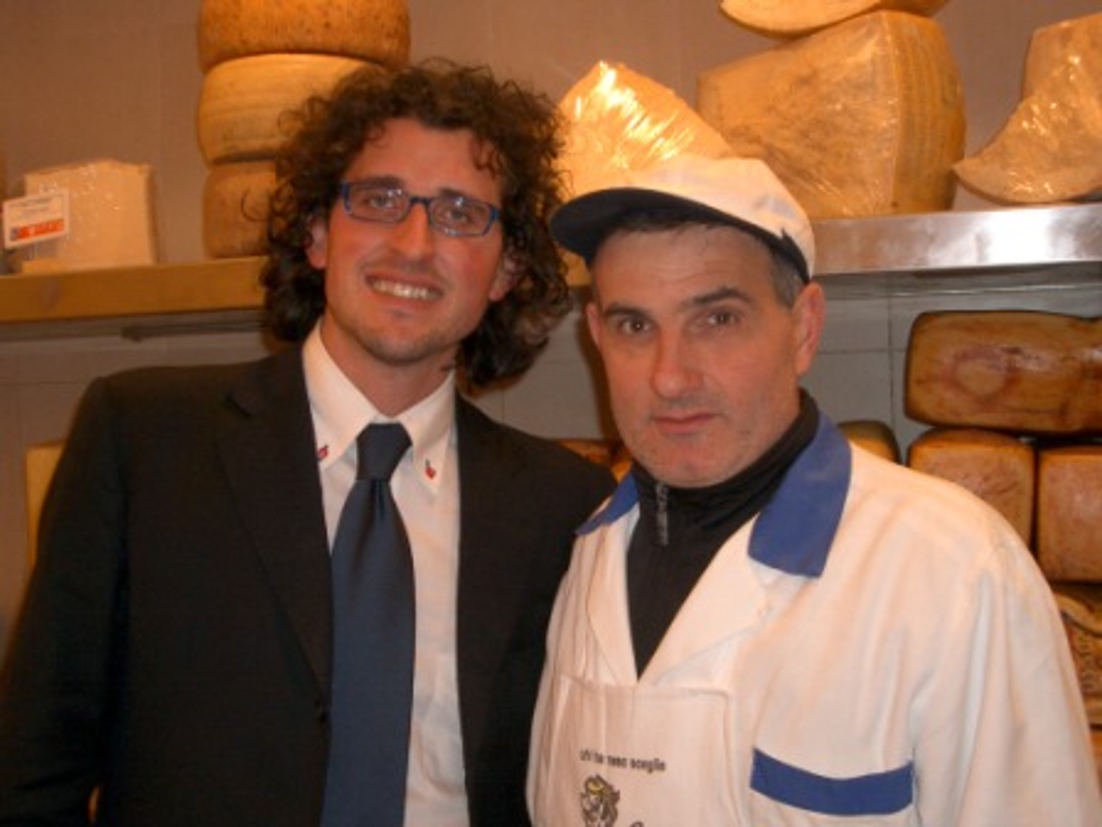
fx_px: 1560
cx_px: 551
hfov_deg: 38.9
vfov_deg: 29.7
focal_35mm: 49
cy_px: 414
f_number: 3.1
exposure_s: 1/40
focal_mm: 8.2
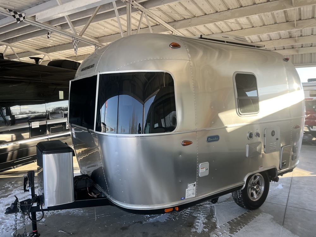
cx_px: 158
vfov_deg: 53.1
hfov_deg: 67.3
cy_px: 118
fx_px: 237
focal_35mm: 26
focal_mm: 5.1
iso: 50
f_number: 1.6
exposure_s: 1/327
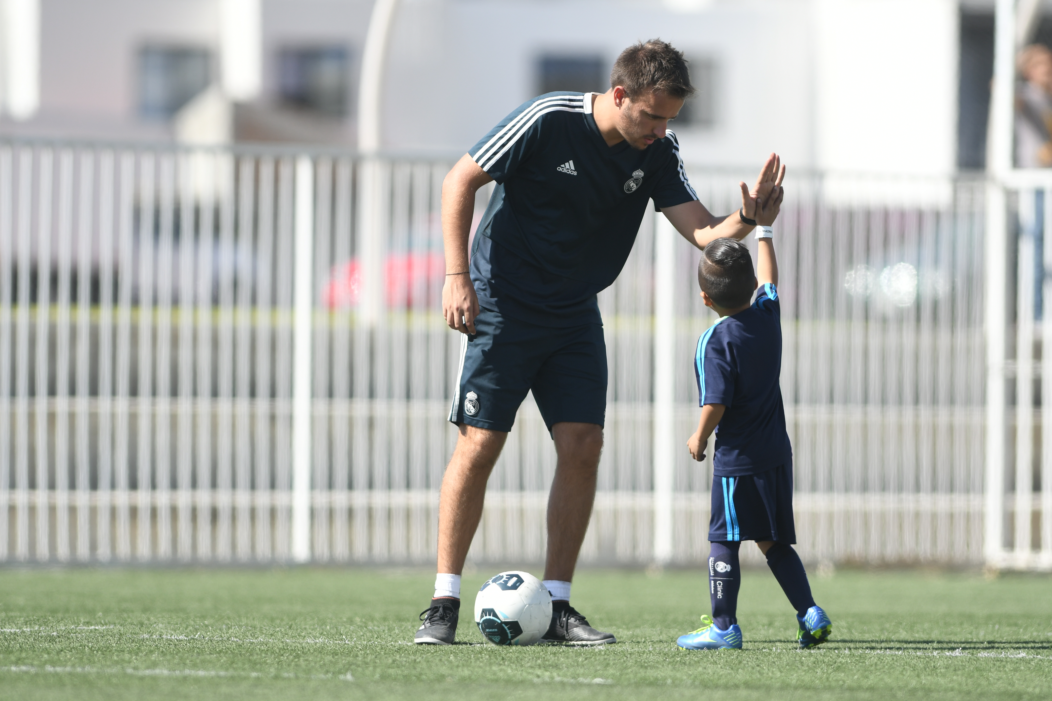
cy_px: 350
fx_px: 13149
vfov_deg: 3.1
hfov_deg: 4.6
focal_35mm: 450
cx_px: 526
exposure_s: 1/2500
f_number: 2.8
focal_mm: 300
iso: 250
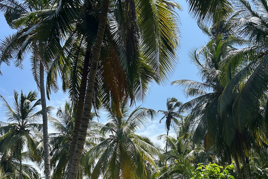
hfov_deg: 51.9
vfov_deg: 35.1
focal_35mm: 37
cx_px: 132
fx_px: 275
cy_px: 135
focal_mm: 5.7
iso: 50
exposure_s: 1/2571
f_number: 1.5
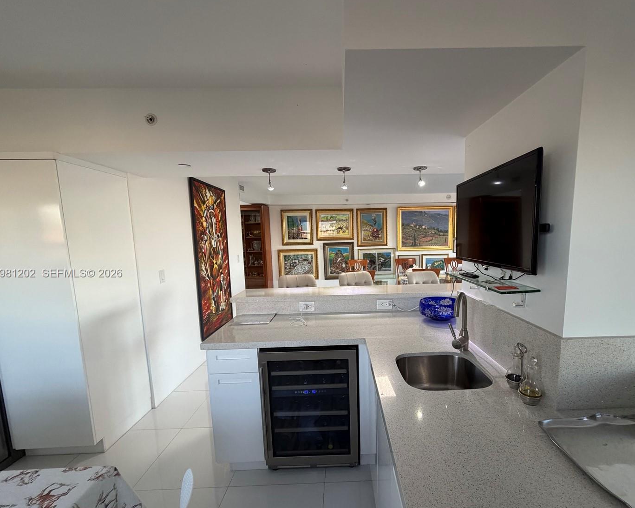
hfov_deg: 92.8
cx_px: 349
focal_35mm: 16
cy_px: 274
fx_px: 301
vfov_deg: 80.2
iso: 250
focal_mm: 2.22
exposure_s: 1/120
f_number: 2.2
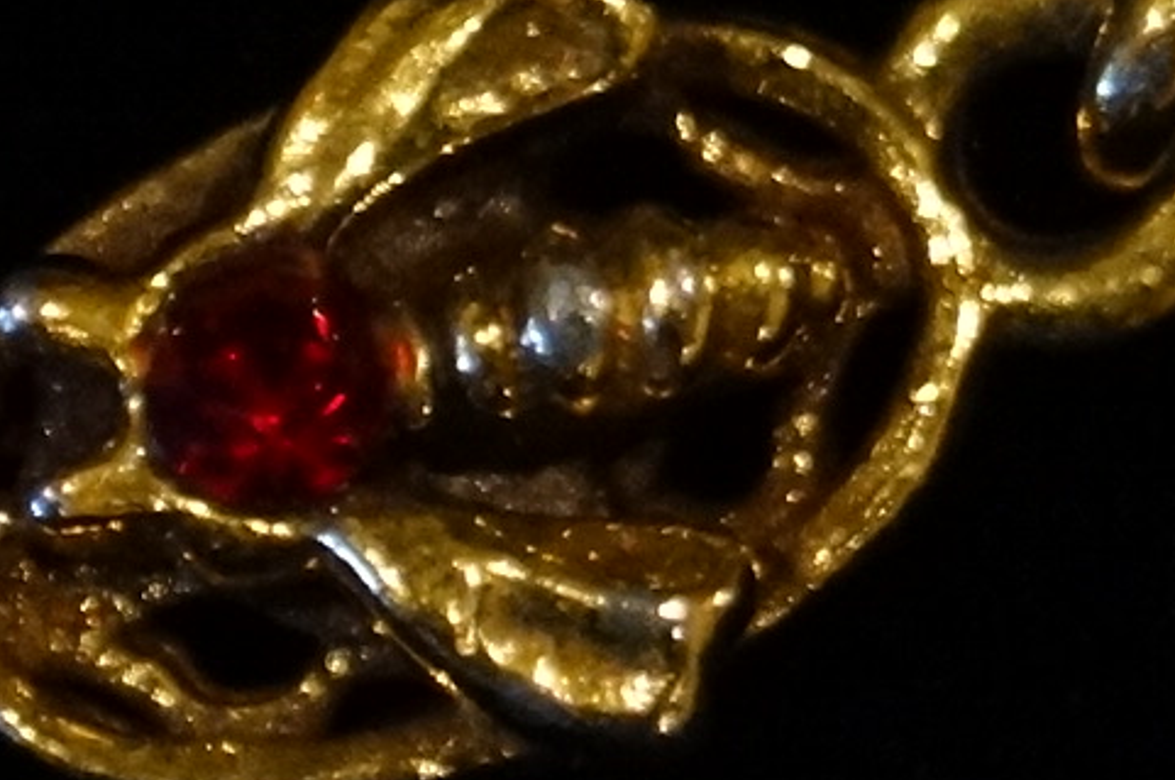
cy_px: -210
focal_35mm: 420
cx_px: 625
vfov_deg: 3.3
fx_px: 13670
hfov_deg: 4.9
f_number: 5.6
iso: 3200
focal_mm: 55
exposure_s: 1/50
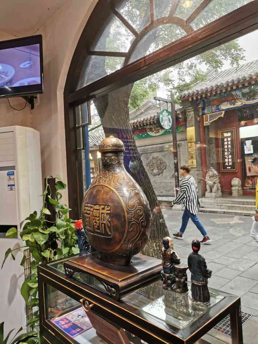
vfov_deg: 65.3
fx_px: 268
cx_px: 129
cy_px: 172
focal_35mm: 27
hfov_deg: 51.4
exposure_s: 1/100
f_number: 1.8
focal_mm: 5.58
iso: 64
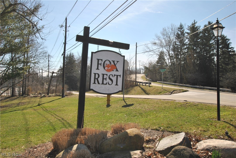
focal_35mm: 30
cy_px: 79
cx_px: 118
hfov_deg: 61.8
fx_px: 197
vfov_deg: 43.8
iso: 100
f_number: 10
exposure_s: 1/200
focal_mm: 20
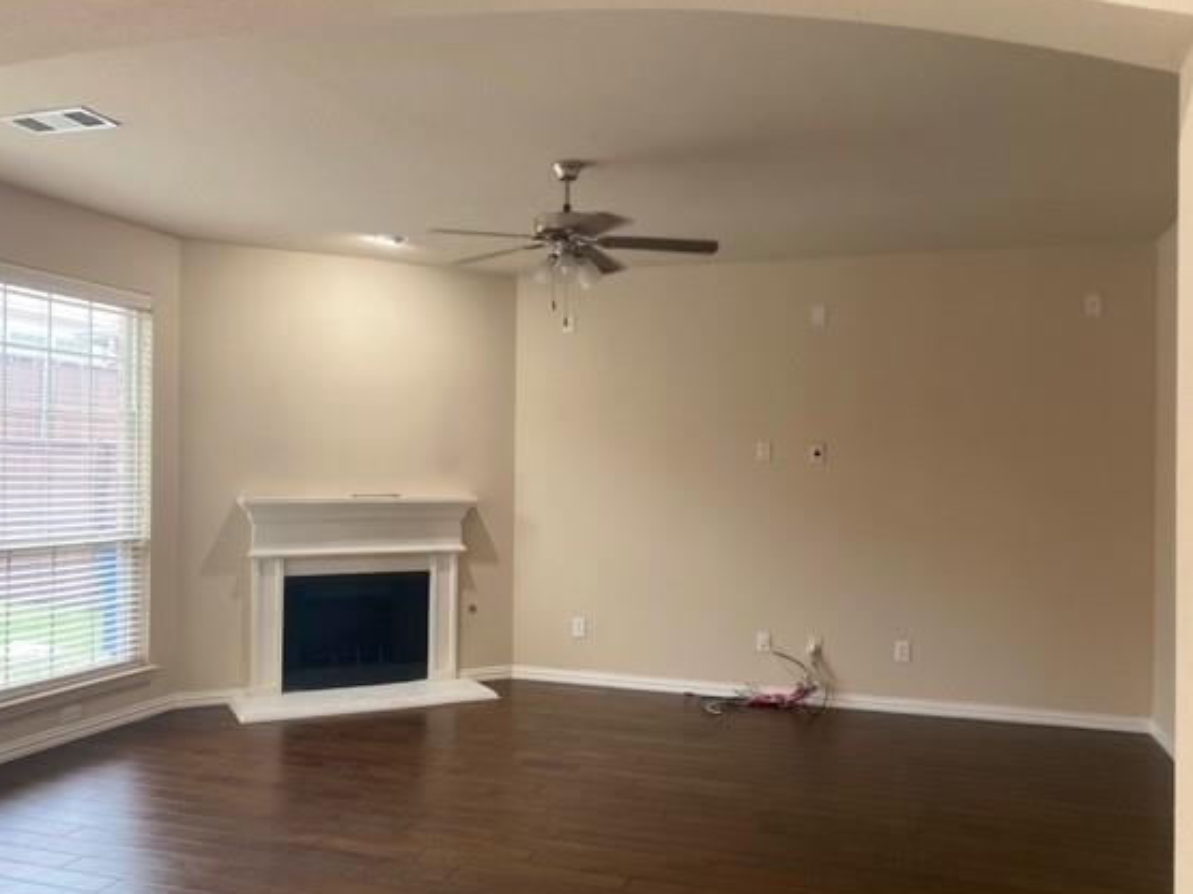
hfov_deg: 59.9
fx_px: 1034
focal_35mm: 30
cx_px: 563
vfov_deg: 46.8
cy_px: 473
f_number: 1.8
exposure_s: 1/60
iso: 160
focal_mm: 4.25
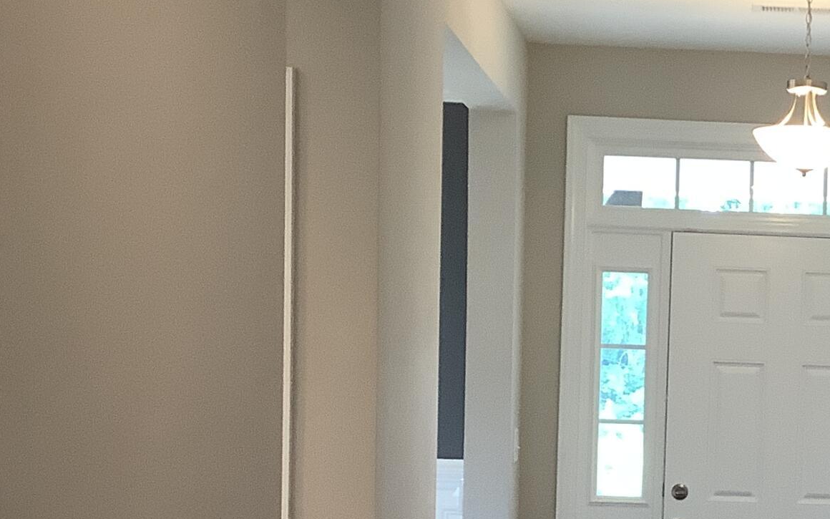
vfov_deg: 15.2
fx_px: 1923
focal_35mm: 85
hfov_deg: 23.5
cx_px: 797
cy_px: 480
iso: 125
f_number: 2.4
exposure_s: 1/60
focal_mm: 3.3
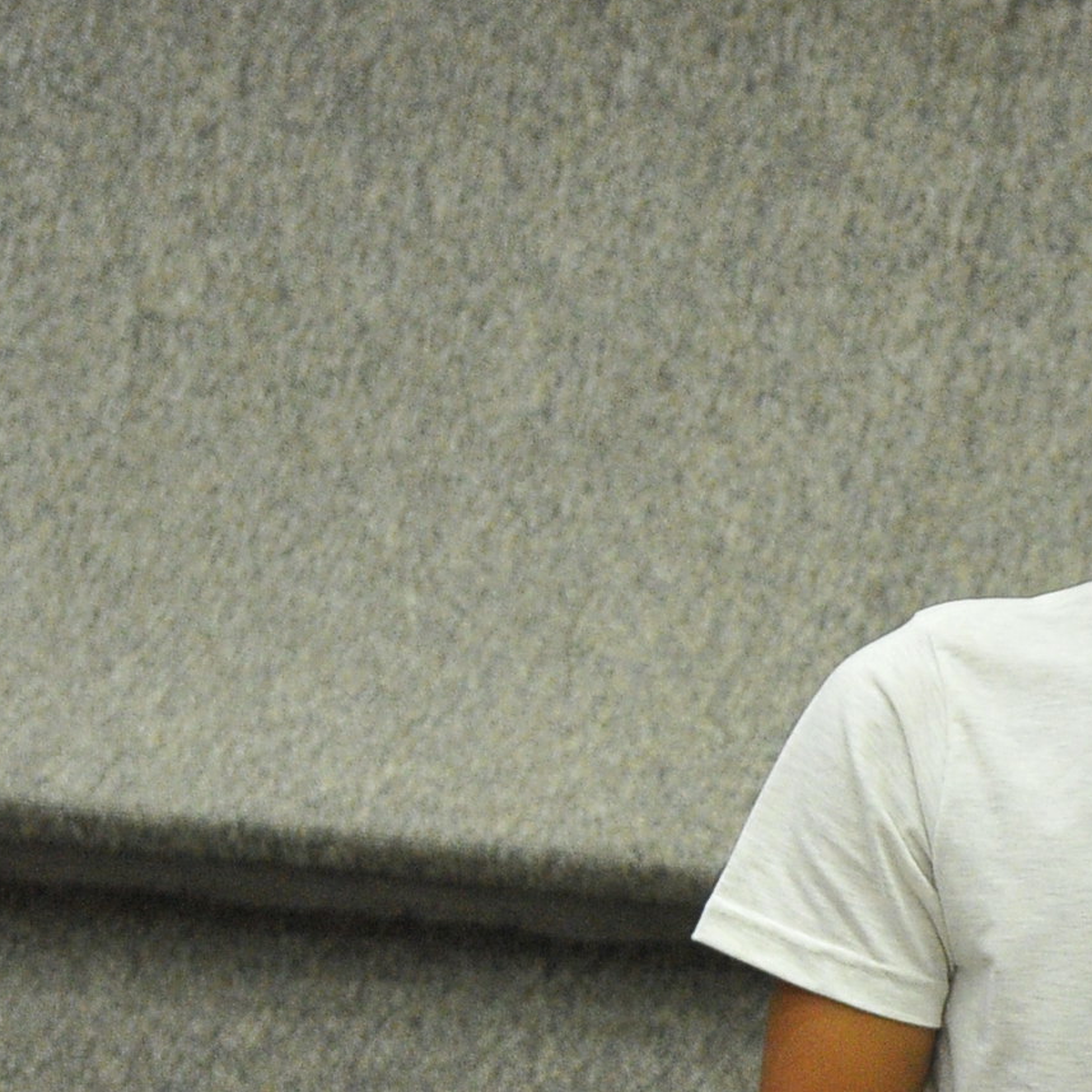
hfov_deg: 15.4
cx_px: 1607
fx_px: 3747
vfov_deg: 16.4
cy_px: 904
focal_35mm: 105
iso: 1600
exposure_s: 1/125
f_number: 3.2
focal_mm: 22
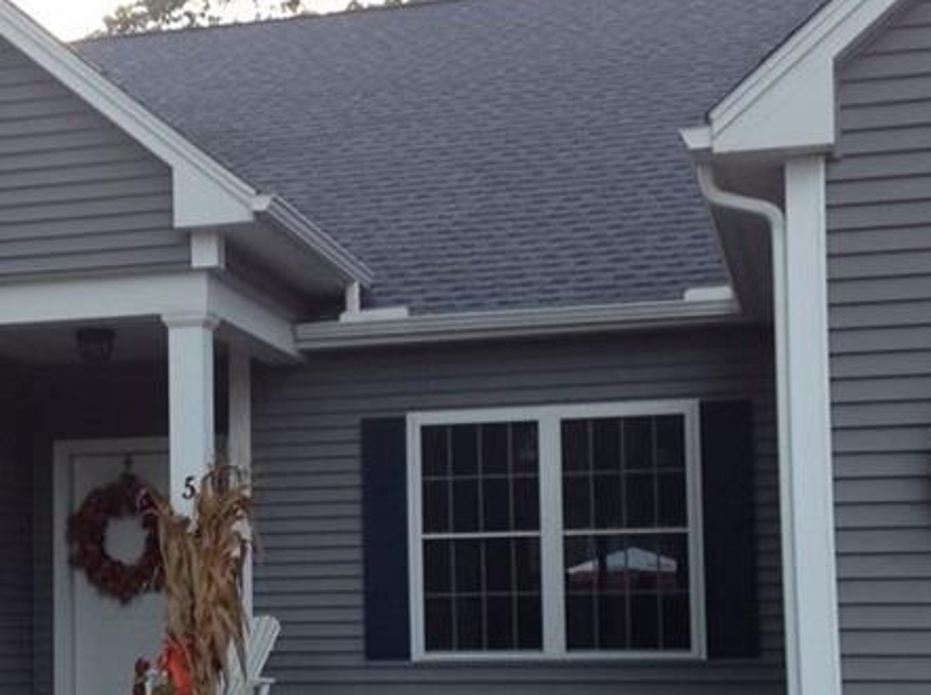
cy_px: 495
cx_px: 202
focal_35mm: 81
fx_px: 2175
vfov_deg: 18.1
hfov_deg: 23.8
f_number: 2.4
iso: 50
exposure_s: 1/30
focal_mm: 4.28
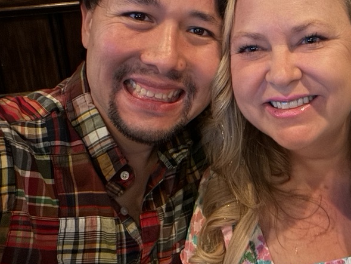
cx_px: 253
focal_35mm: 40
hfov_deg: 45.5
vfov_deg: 35.0
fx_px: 406
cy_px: 57
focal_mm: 2.69
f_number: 1.9
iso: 1000
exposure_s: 1/8
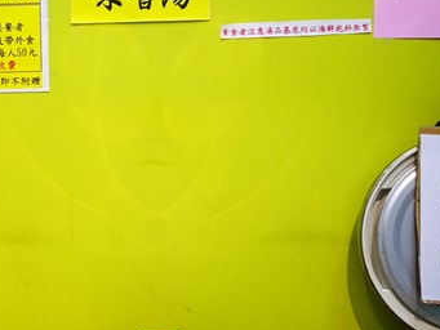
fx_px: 725
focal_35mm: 57
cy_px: 125
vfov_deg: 25.6
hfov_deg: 31.9
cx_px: 32
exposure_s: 1/30
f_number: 2.2
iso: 160
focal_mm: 4.5
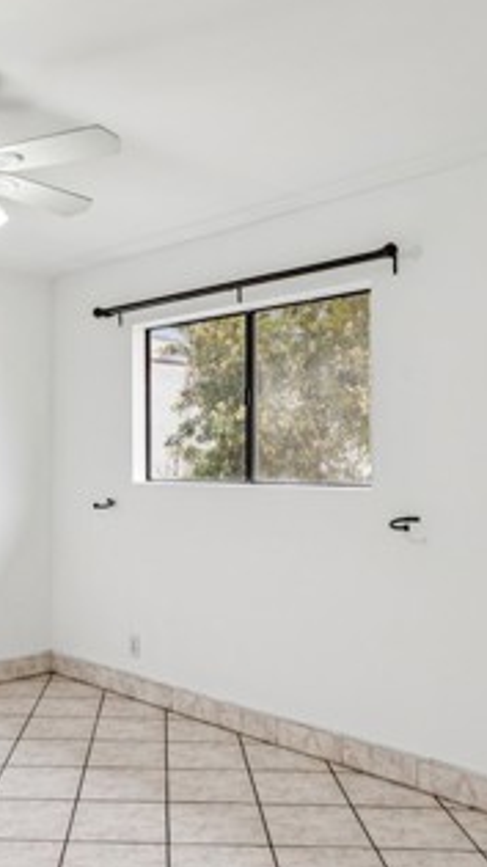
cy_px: 457
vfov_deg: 55.7
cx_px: 118
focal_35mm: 36
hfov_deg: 32.4
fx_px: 820
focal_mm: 16.8
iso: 100
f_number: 13
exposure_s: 1/5
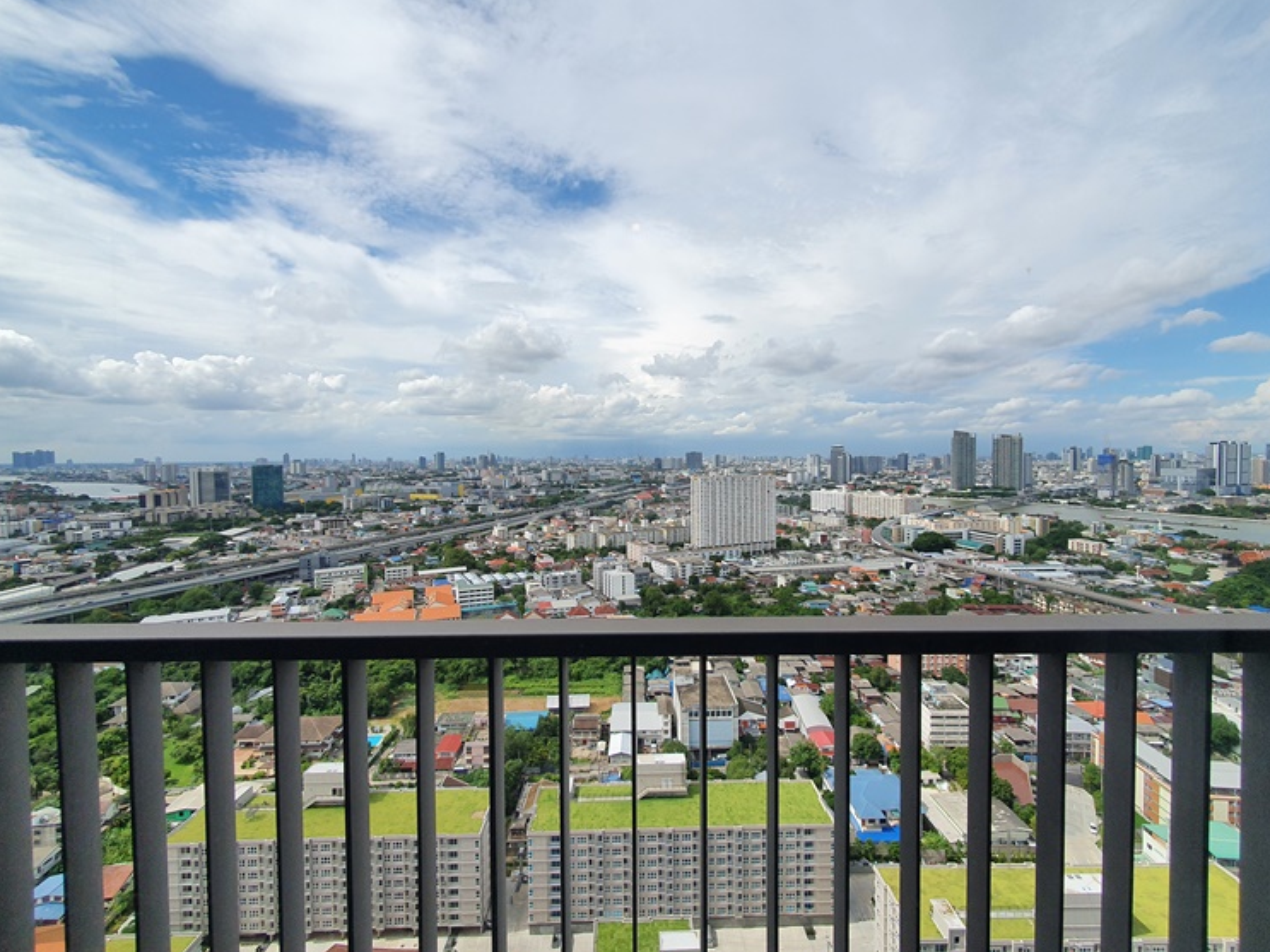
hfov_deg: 102.1
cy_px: 479
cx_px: 650
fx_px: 514
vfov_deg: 85.7
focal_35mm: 14
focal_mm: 1.8
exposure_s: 1/1128
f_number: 2.2
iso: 50
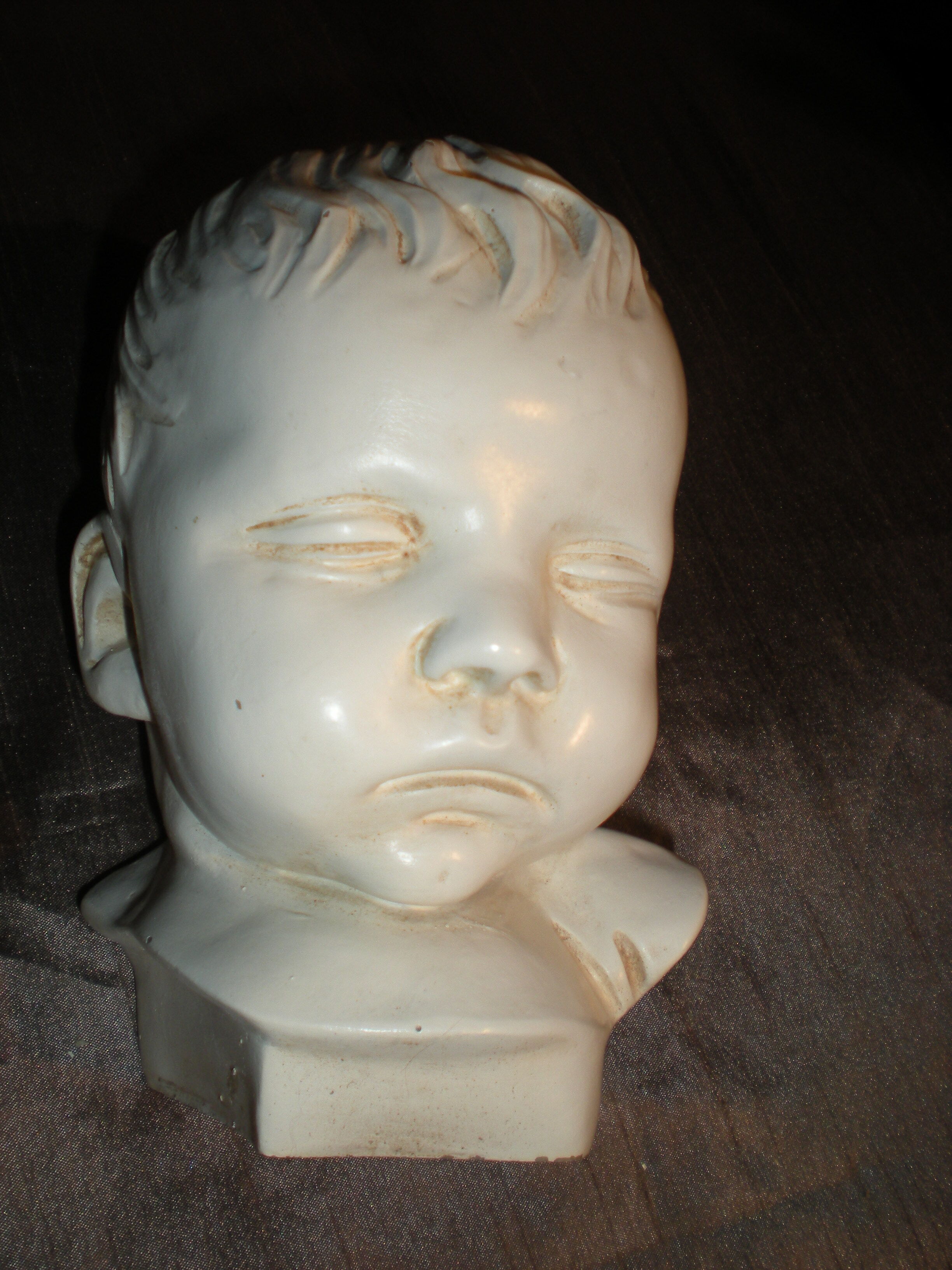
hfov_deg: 37.7
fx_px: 1393
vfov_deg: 49.0
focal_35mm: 38
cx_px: 476
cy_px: 635
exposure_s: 1/30
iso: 64
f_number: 3.1
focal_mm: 6.3
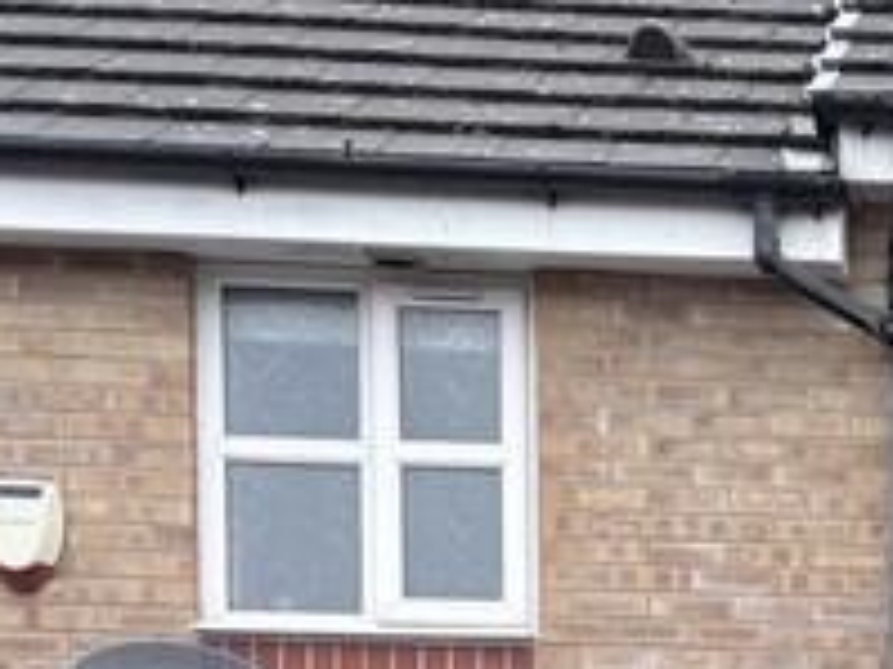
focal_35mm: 134
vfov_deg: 10.2
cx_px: 1705
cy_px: 1351
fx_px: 3455
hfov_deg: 13.0
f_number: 1.6
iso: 40
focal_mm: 5.96
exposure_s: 1/214
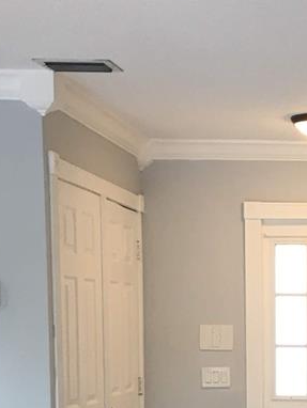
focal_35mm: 91
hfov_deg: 15.5
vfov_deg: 20.7
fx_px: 1075
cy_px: 419
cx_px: 397
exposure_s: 1/30
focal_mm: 4.15
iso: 25
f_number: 2.2
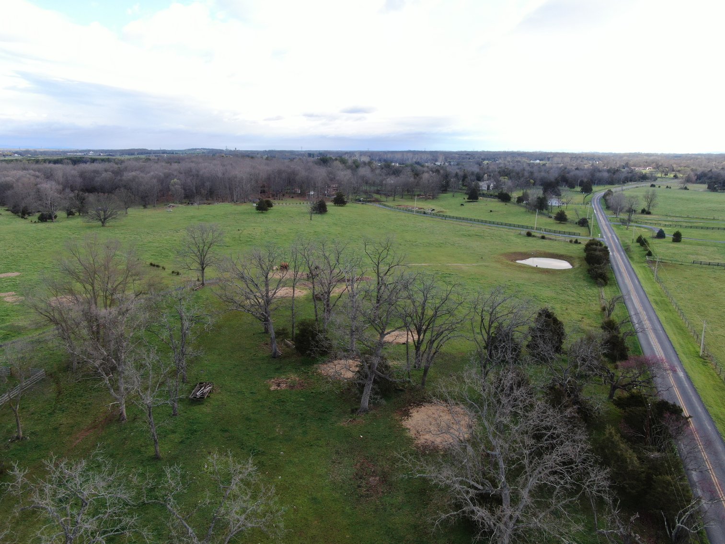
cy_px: 272
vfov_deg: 54.9
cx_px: 362
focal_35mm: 25
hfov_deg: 69.4
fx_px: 524
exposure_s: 1/320
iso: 100
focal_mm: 4.48
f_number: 2.8
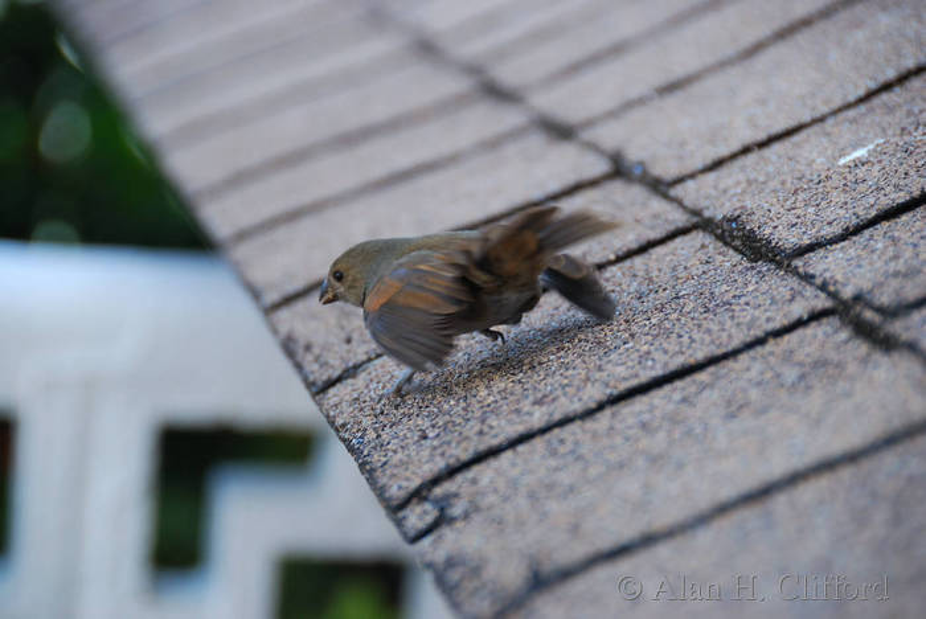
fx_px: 7723
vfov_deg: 4.6
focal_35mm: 300
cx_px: 463
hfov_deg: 6.9
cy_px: 310
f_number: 5.6
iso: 450
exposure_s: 1/320
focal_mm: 200
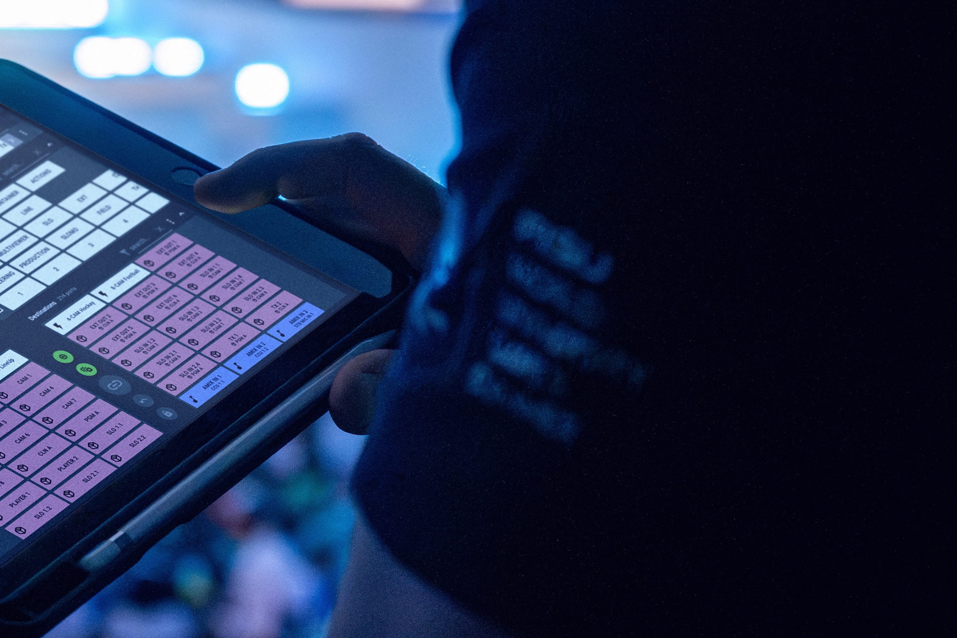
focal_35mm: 164
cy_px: 176
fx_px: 4359
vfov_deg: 8.4
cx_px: -2
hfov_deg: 12.4
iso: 6400
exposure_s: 1/320
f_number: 6.3
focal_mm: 70
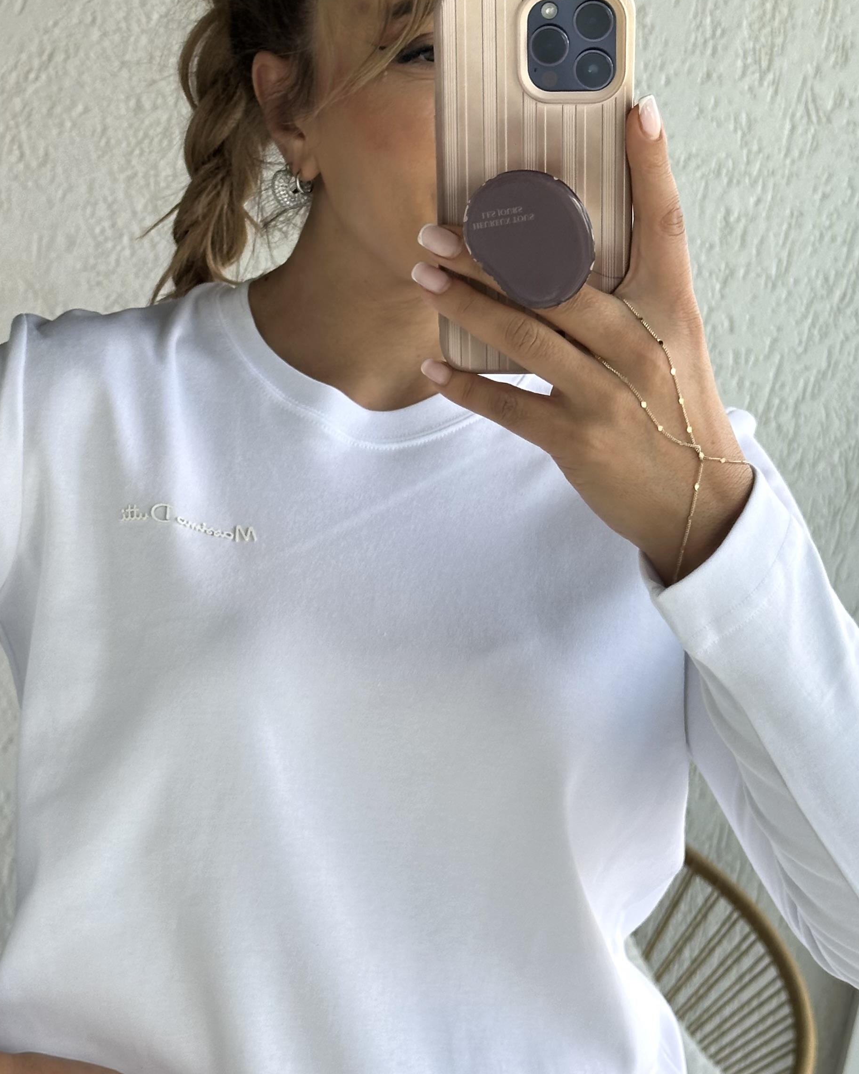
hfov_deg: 18.5
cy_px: 530
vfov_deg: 23.0
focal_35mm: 83
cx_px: 513
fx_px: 2637
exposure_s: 1/291
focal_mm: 6.86
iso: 64
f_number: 1.78
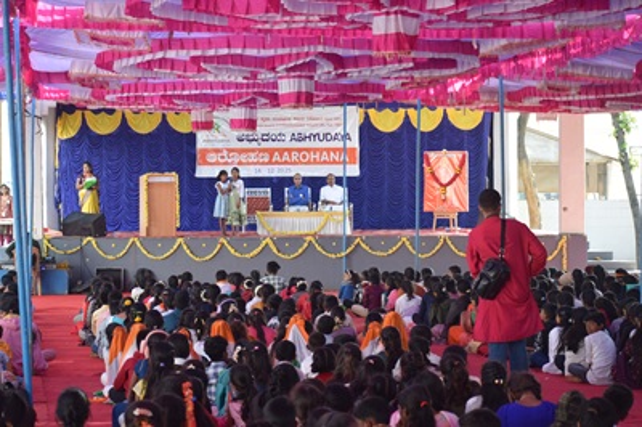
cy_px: 214
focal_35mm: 105
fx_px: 1871
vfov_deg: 13.0
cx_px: 321
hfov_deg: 19.5
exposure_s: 1/100
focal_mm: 70
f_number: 5
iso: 400
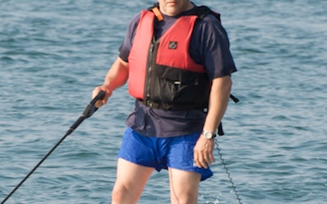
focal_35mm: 953
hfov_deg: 2.2
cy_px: 143
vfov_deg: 1.4
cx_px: 160
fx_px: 8497
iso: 200
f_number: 8
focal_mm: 220
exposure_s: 1/400
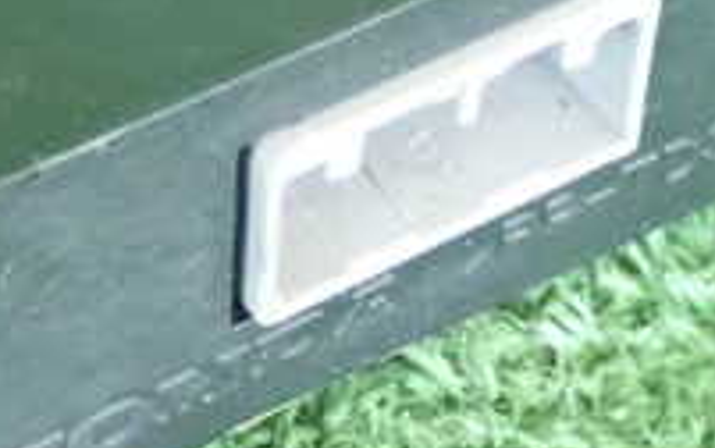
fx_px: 4310
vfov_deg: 5.9
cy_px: -178
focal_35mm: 221
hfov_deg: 9.5
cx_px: 167
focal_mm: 12.6
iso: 3200
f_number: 4
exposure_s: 1/60
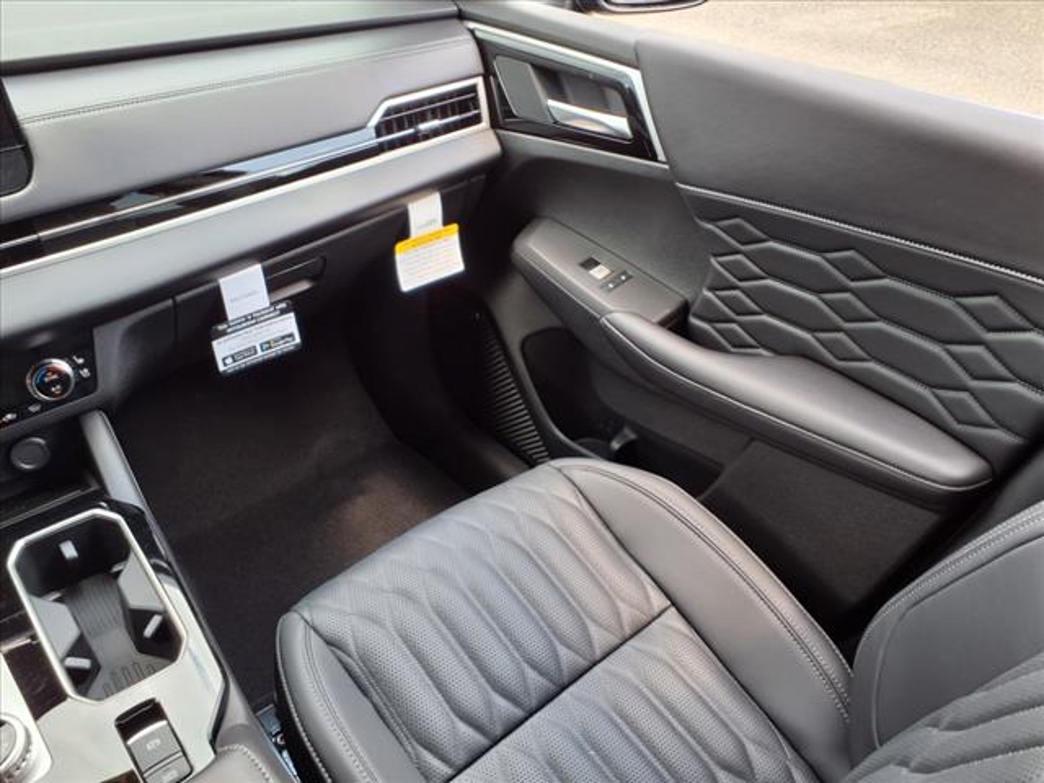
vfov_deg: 51.4
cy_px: 392
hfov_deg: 65.3
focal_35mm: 27
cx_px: 522
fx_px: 814
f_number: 1.9
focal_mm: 3.58
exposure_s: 1/120
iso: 40
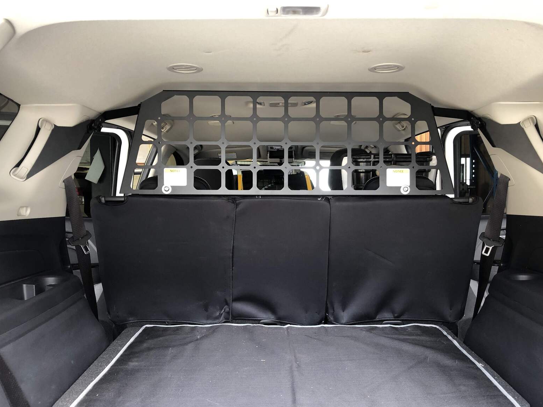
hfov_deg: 61.6
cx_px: 280
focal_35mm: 29
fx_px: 455
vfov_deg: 48.2
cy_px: 210
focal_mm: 3.99
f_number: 1.8
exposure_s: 1/17
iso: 50
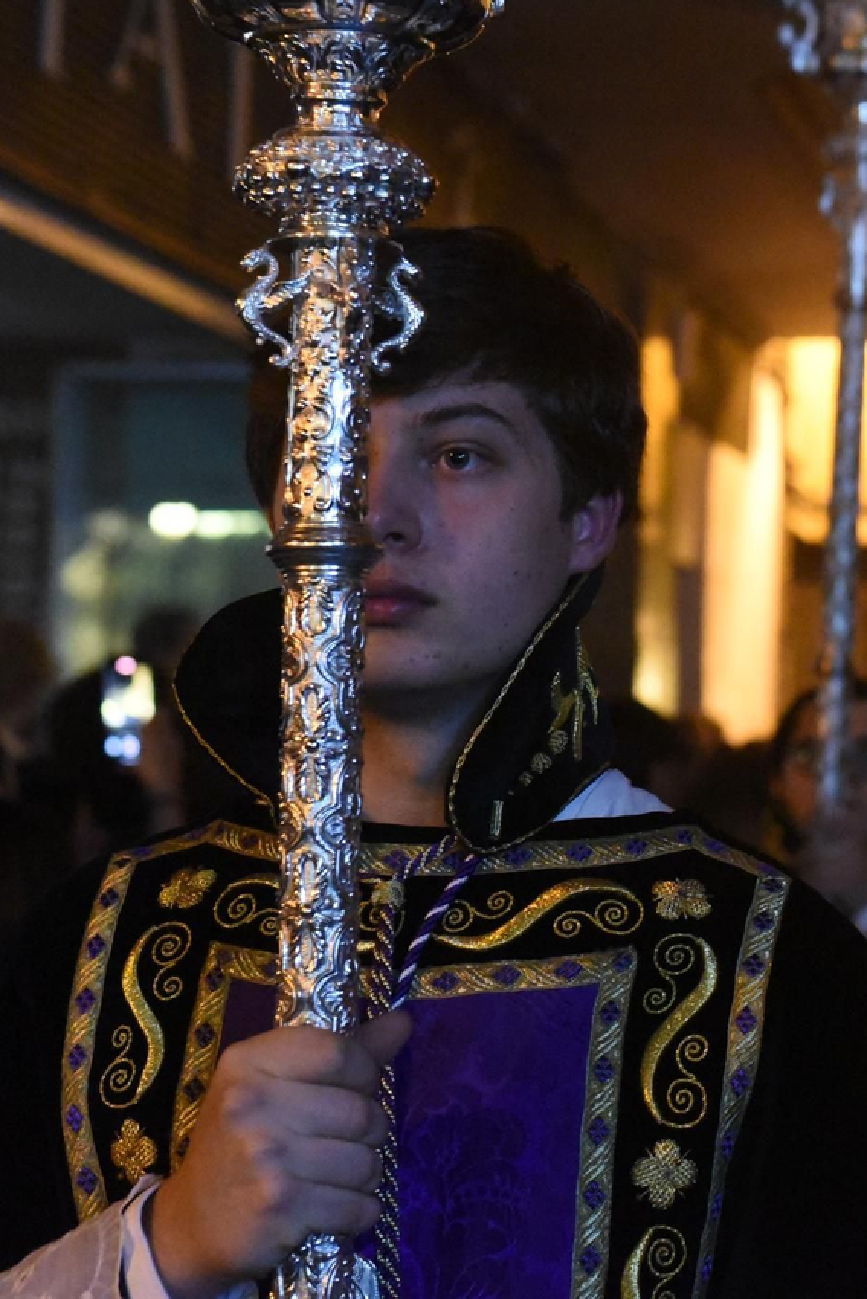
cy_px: 522
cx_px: 1046
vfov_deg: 21.6
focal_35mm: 94
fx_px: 3393
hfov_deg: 14.1
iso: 12800
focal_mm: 50
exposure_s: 1/80
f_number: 3.5
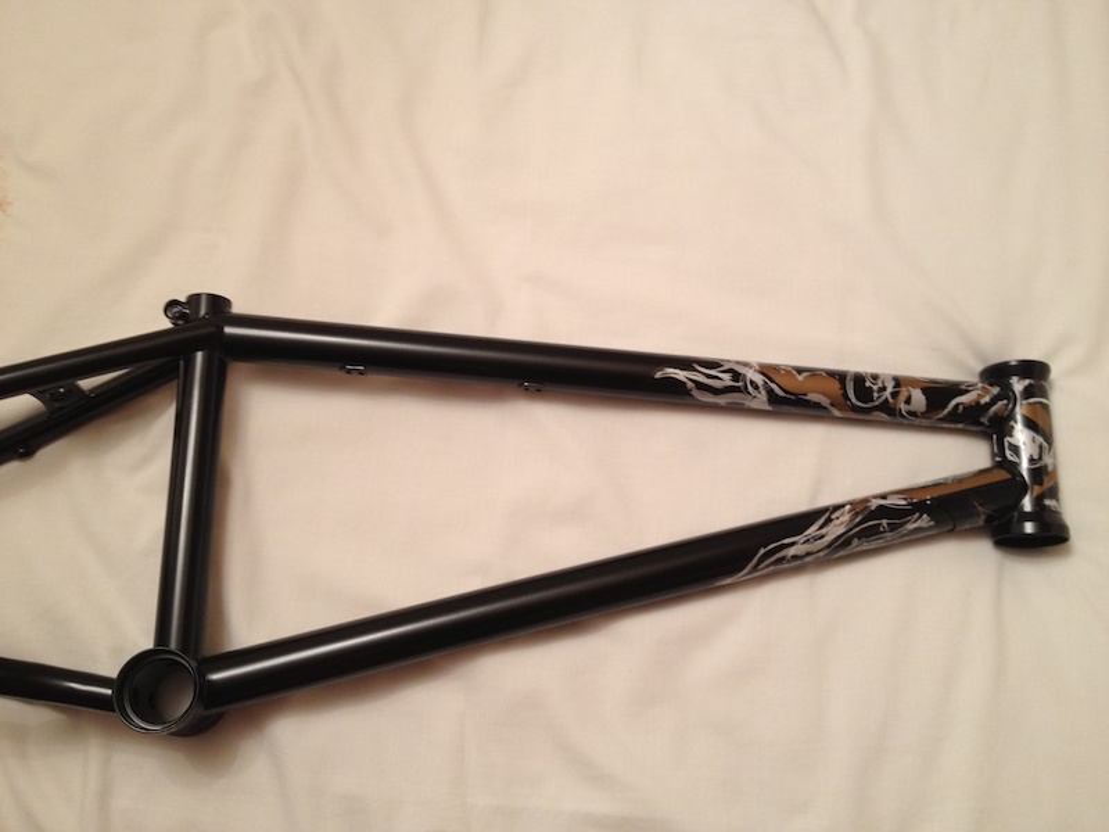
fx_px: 1121
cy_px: 416
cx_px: 554
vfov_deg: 40.7
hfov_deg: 52.6
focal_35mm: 35
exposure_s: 1/20
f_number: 2.4
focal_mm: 4.28
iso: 125
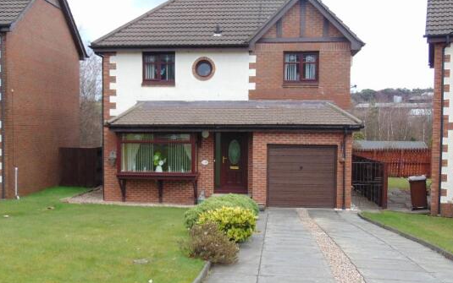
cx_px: 225
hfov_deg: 44.3
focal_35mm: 45
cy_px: 152
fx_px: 556
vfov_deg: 28.6
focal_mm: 6.9
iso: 80
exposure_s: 1/250
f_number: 3.3
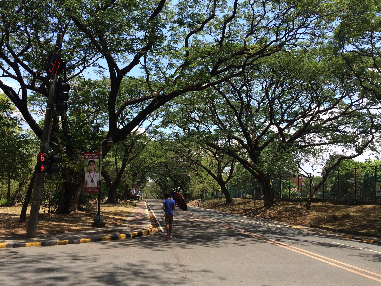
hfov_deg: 61.7
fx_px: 319
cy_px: 143
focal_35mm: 29
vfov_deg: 48.2
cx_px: 190
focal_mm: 4.15
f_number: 2.2
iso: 32
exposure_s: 1/933
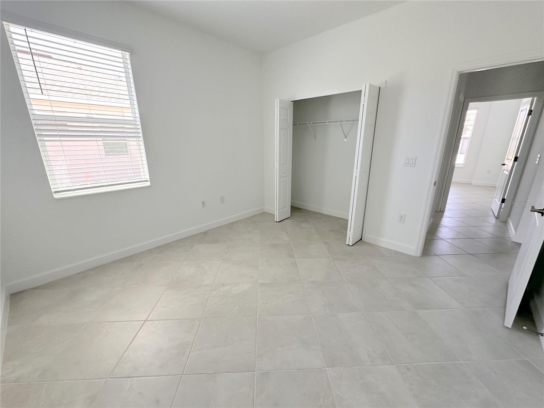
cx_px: 272
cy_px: 204
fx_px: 220
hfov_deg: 102.1
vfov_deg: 85.7
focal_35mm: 14
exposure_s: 1/99
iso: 160
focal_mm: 2.22
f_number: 2.2
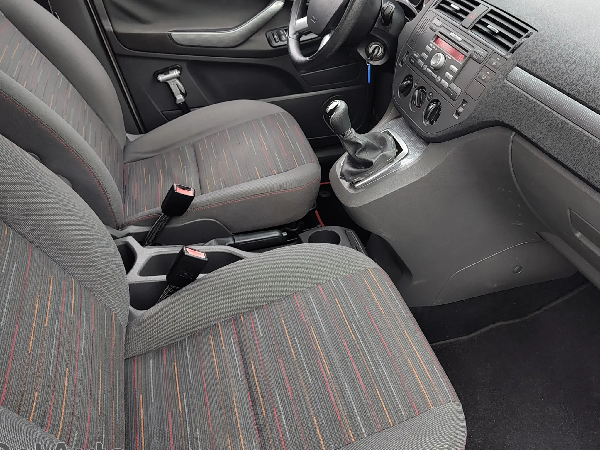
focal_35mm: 31
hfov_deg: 58.0
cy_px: 177
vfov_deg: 45.2
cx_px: 352
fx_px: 537
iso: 266
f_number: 1.8
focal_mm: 5.56
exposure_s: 1/100
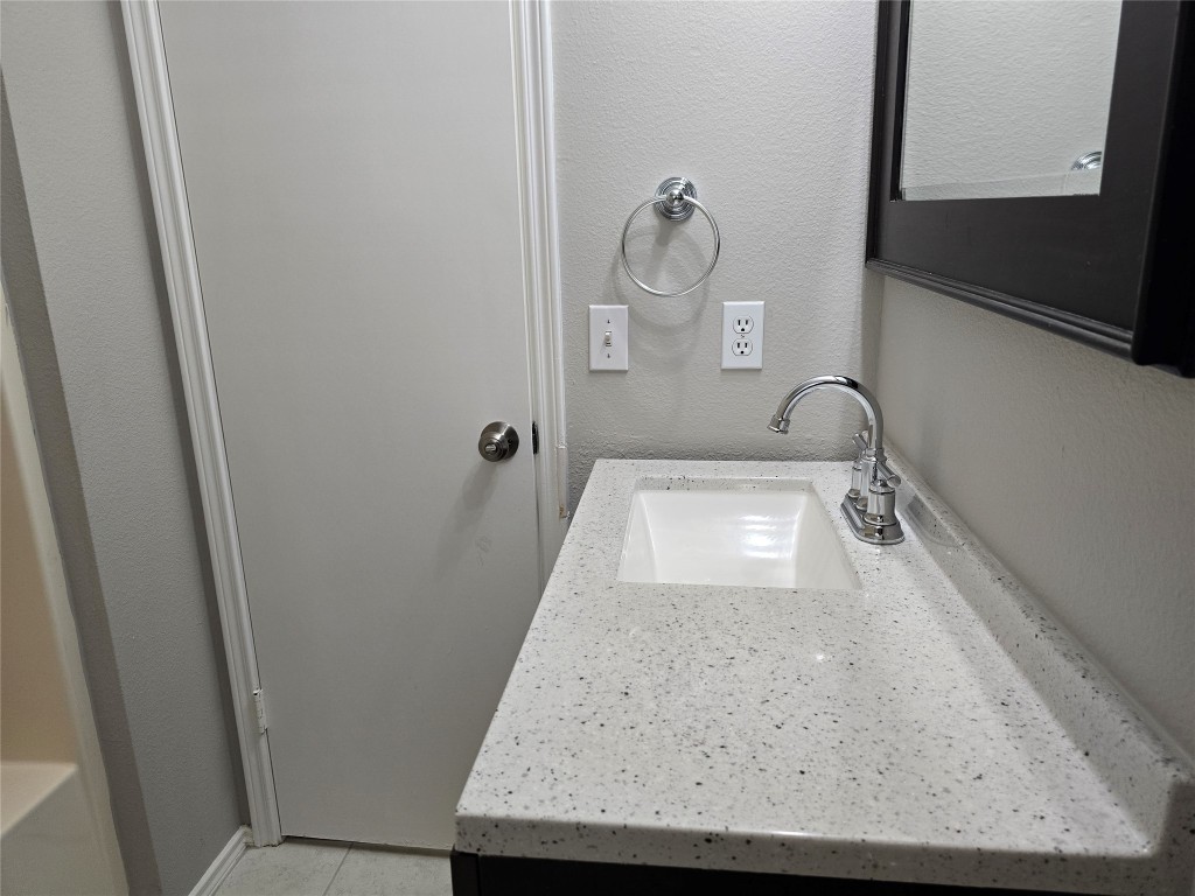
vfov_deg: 58.9
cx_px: 598
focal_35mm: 23
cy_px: 448
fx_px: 794
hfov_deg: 73.9
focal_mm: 6.3
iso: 200
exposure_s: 1/120
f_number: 1.7
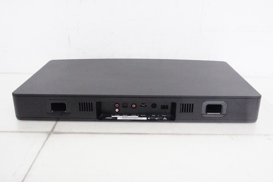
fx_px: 261
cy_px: 91
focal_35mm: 34
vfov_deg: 38.3
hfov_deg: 55.1
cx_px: 136
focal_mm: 23
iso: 6400
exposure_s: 1/40
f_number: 10
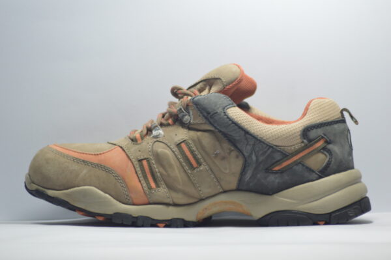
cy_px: 130
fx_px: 2198
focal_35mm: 202
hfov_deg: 10.2
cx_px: 196
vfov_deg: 6.8
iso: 800
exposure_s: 1/125
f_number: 4.2
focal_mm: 135
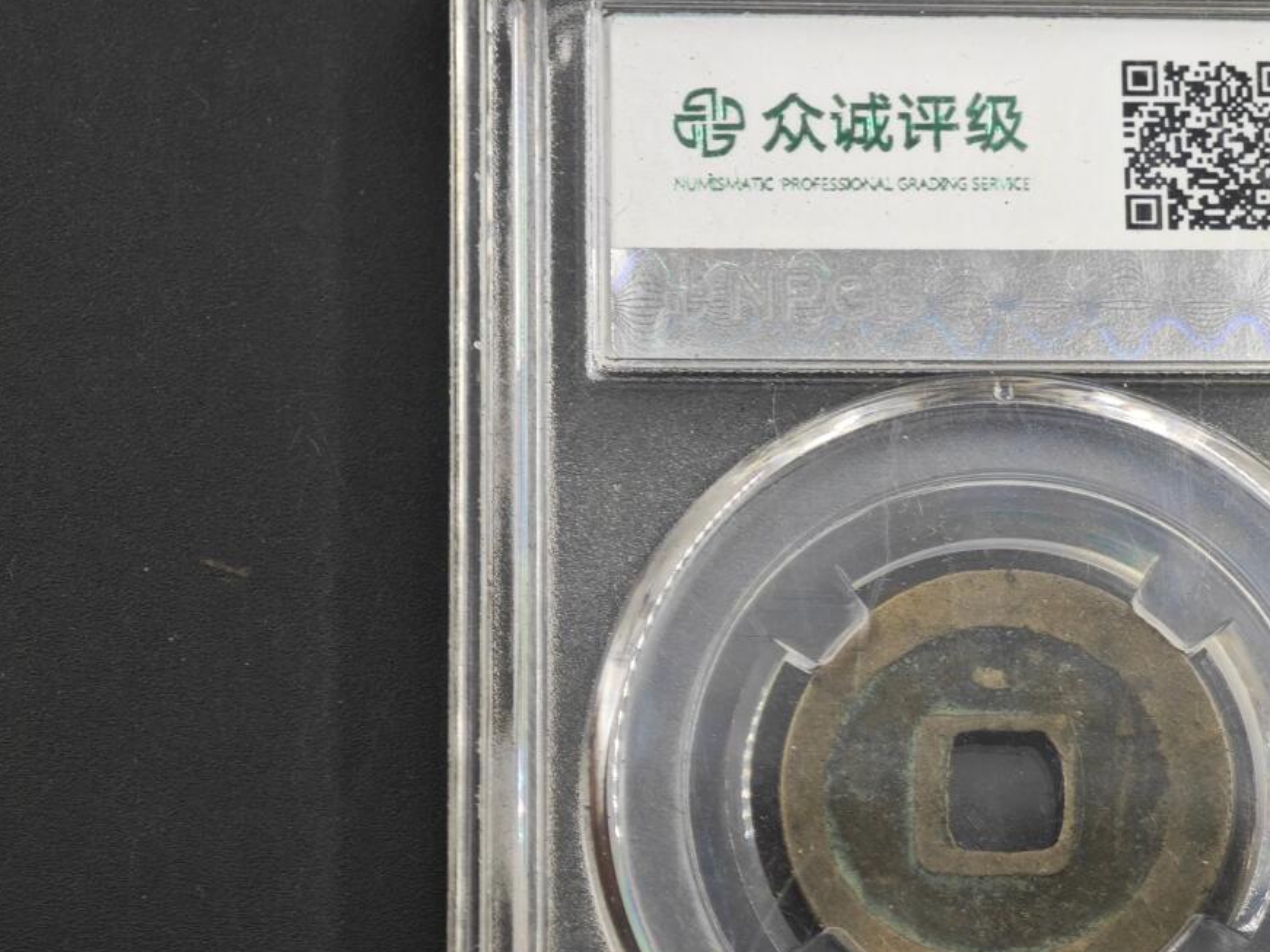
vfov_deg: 10.4
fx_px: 5246
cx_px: 987
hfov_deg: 13.7
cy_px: 615
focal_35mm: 143
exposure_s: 1/100
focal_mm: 12.28
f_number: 1.8
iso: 80
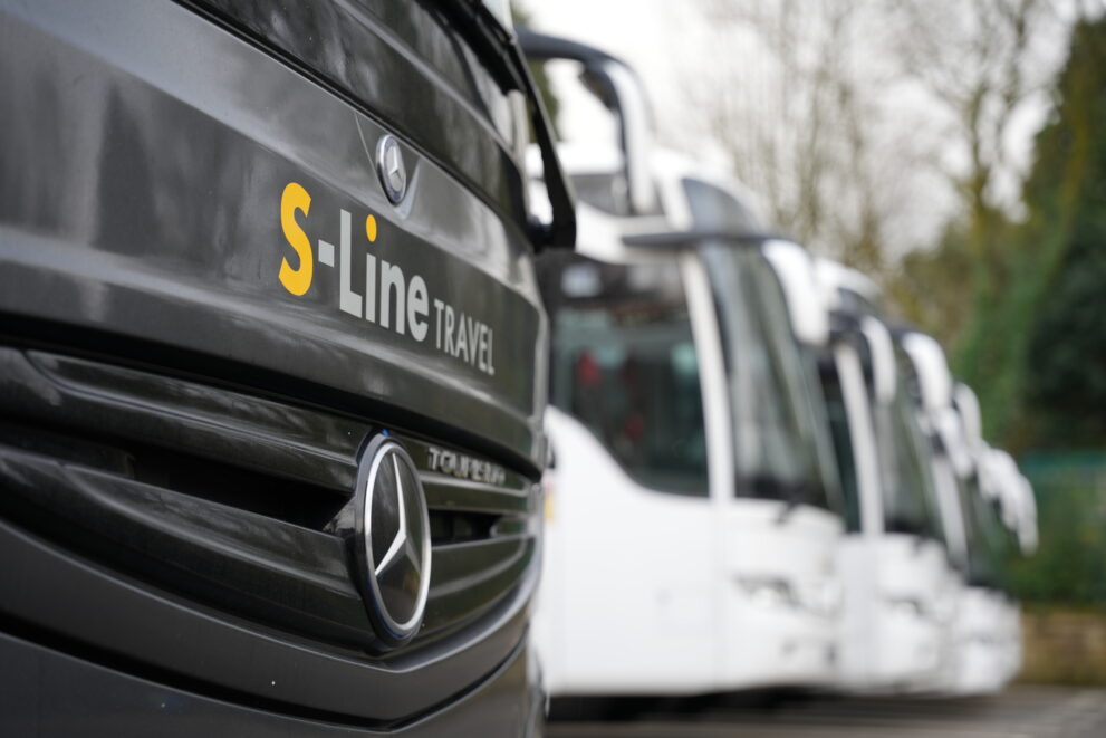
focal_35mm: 70
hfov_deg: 28.8
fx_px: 2151
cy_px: 369
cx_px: 553
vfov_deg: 19.5
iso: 100
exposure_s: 1/80
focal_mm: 70
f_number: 2.8
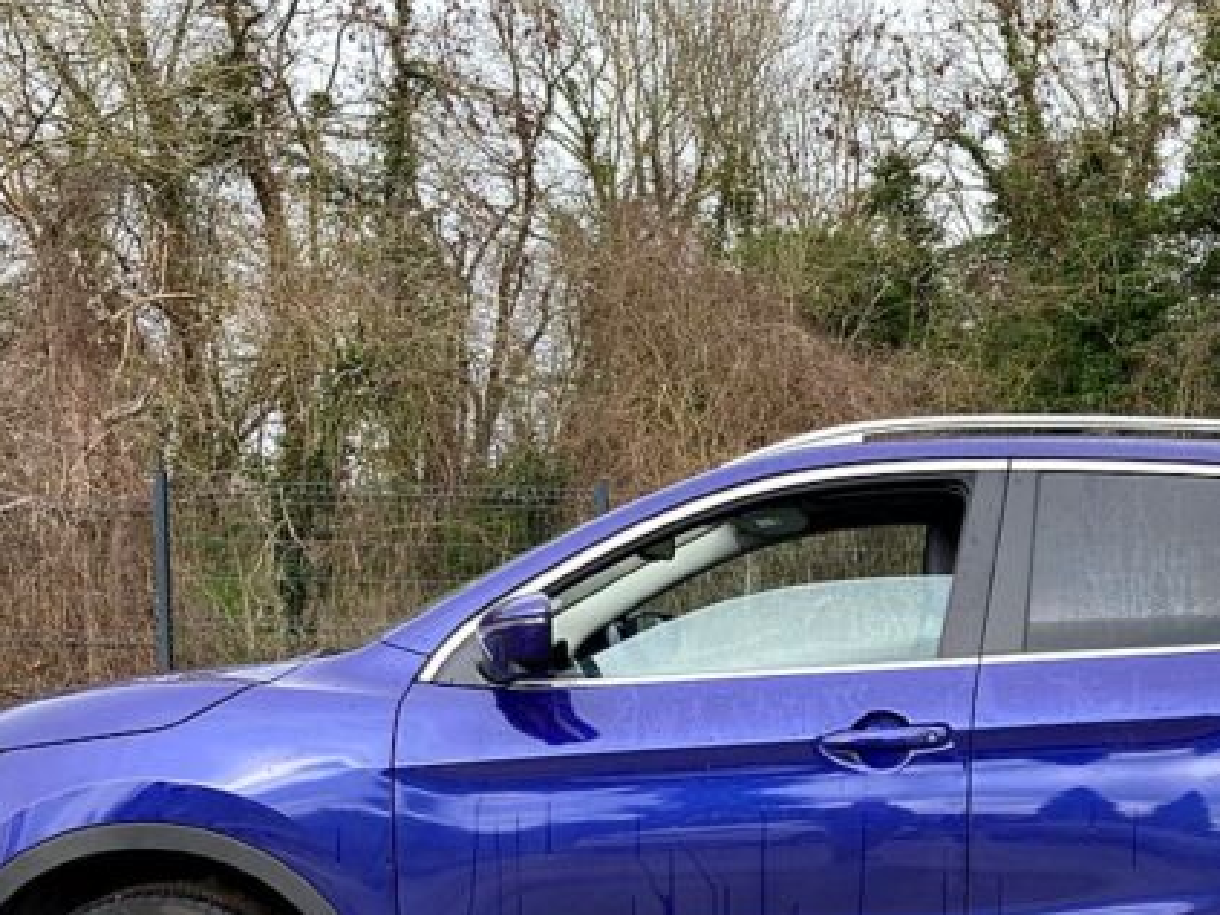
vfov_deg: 26.5
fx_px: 1867
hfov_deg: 35.8
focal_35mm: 53
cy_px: 837
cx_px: 825
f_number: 1.8
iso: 64
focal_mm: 3.99
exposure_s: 1/121
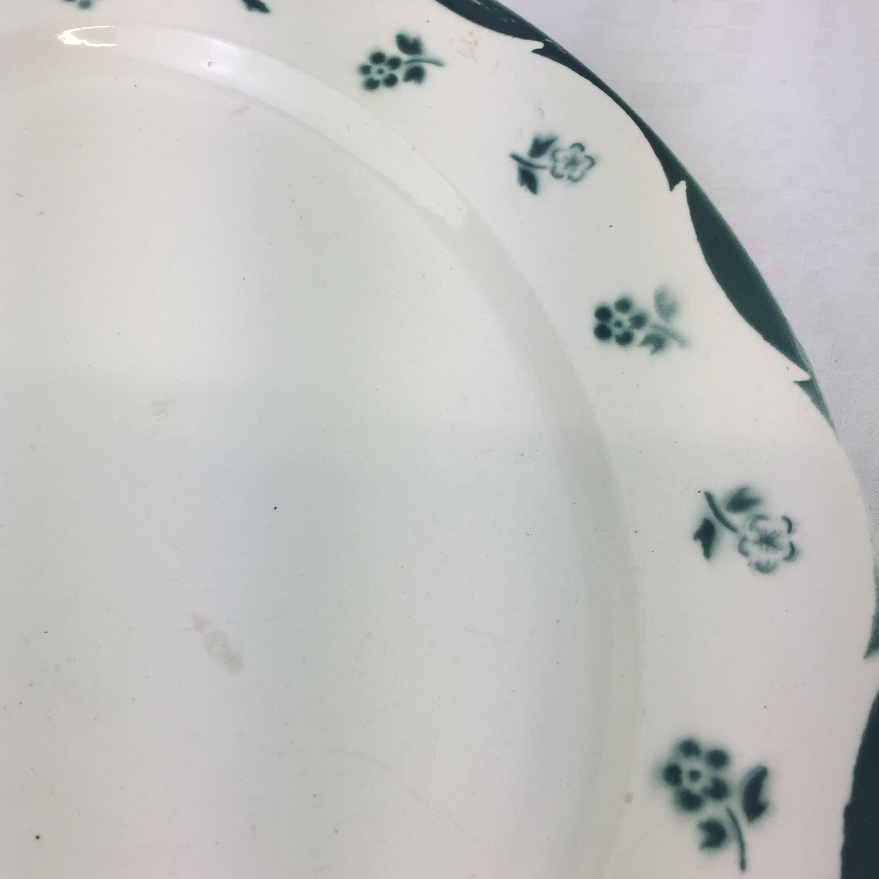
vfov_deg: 47.2
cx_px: 431
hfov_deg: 47.2
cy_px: 418
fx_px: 1006
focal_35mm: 35
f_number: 2.2
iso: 32
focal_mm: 4.15
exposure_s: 1/247
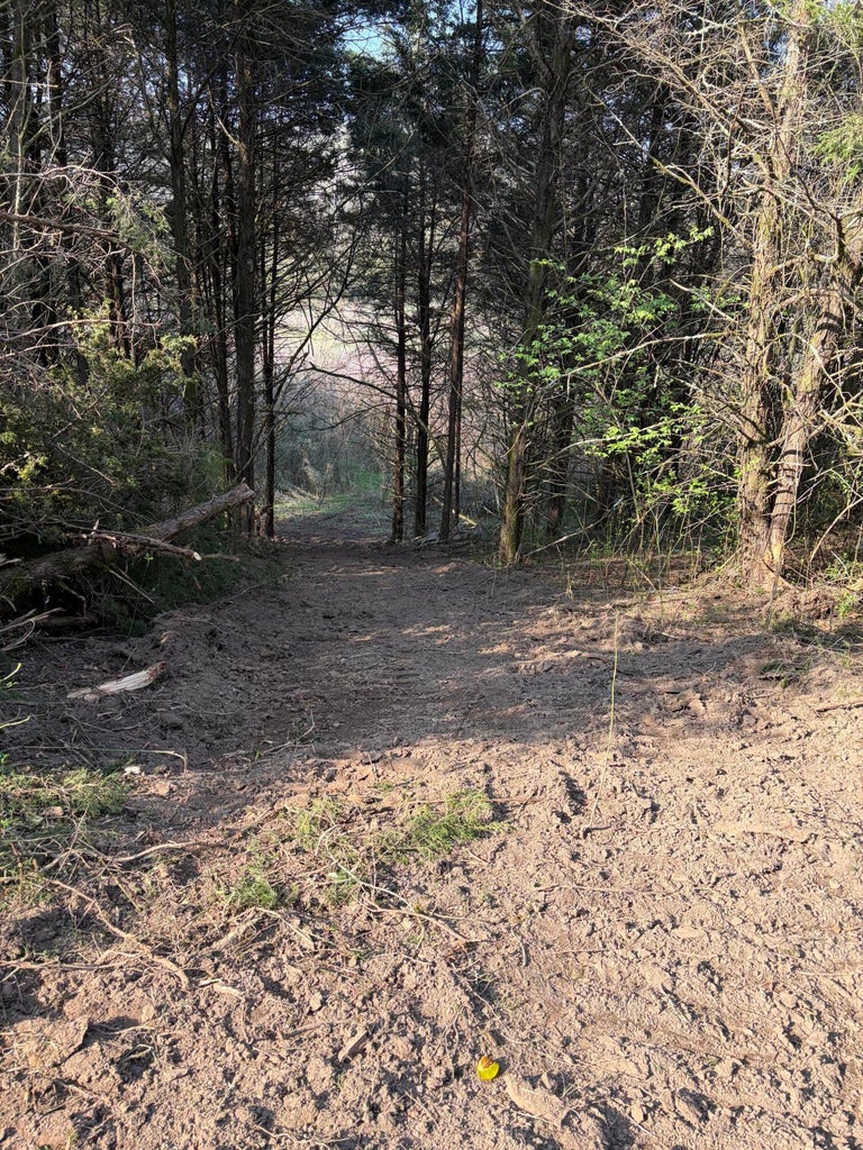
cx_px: 432
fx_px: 864
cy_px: 575
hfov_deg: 53.1
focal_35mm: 26
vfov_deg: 67.3
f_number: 1.6
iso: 50
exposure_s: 1/647
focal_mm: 5.96
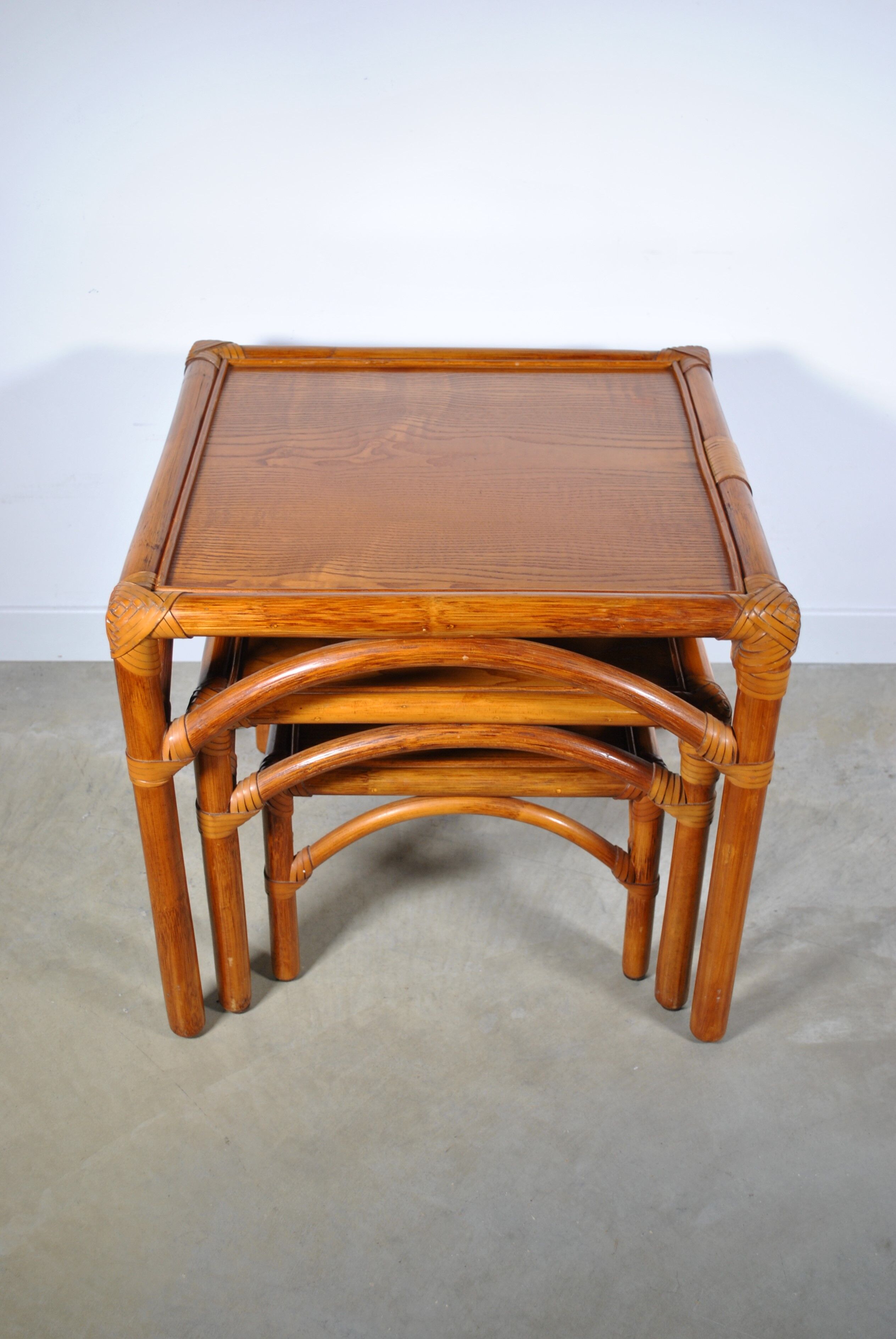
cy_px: 670
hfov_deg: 32.0
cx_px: 448
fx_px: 1563
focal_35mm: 42
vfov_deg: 46.3
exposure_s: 1/40
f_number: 4.5
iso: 200
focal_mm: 28
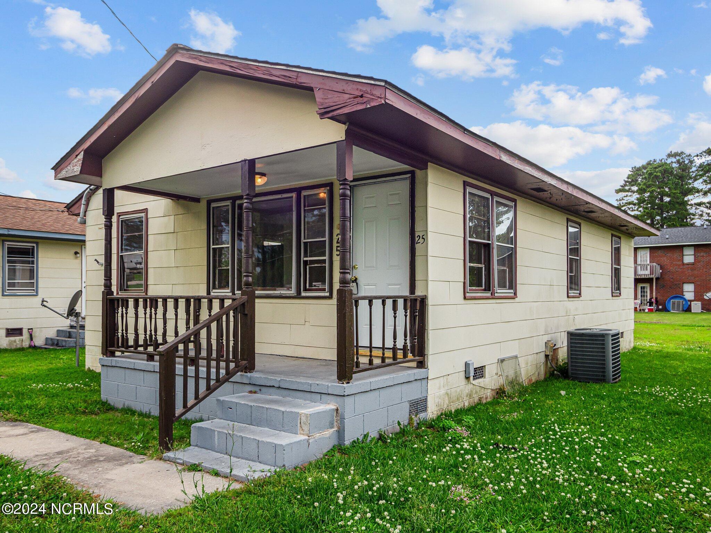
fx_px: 575
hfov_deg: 63.4
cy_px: 266
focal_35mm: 28
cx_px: 356
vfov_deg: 49.7
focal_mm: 14
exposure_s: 1/250
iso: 200
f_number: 5.6
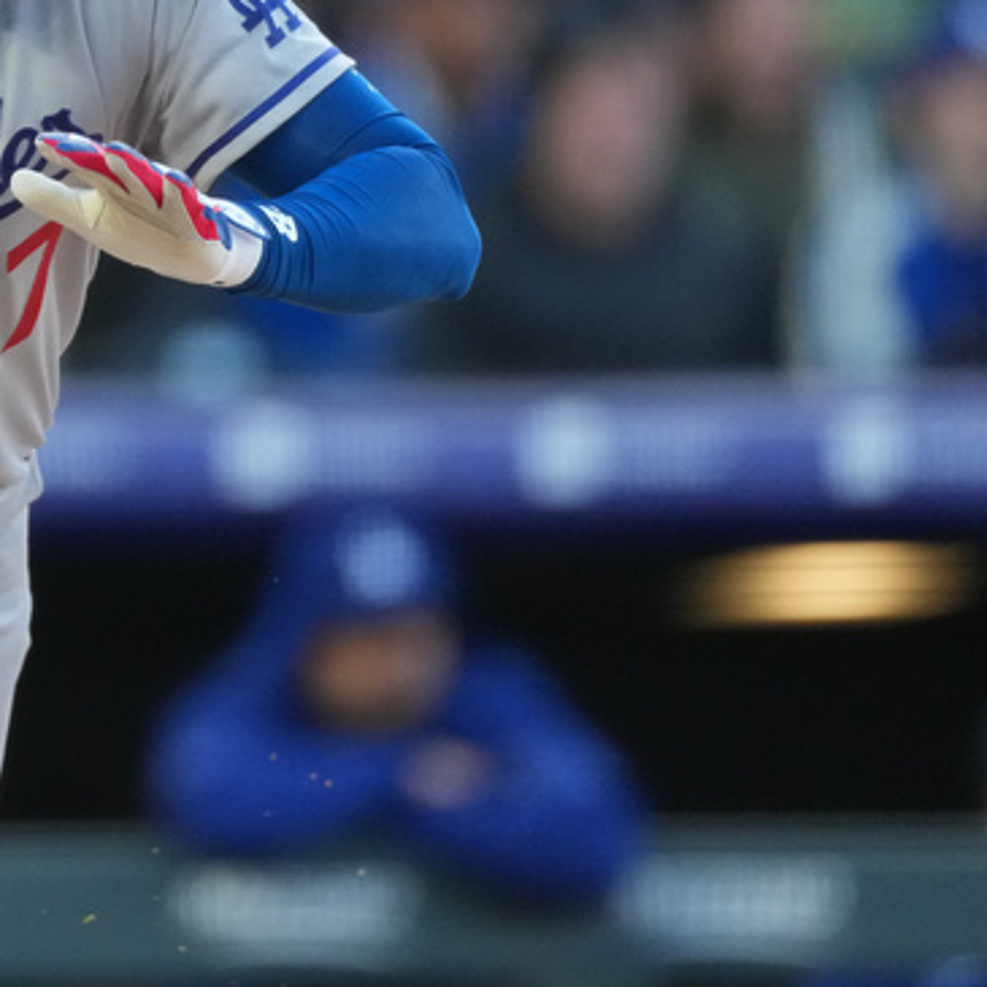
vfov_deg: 1.2
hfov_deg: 1.2
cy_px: 138
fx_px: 46098
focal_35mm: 1429
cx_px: -151
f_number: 4
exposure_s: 1/2500
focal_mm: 600
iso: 4000
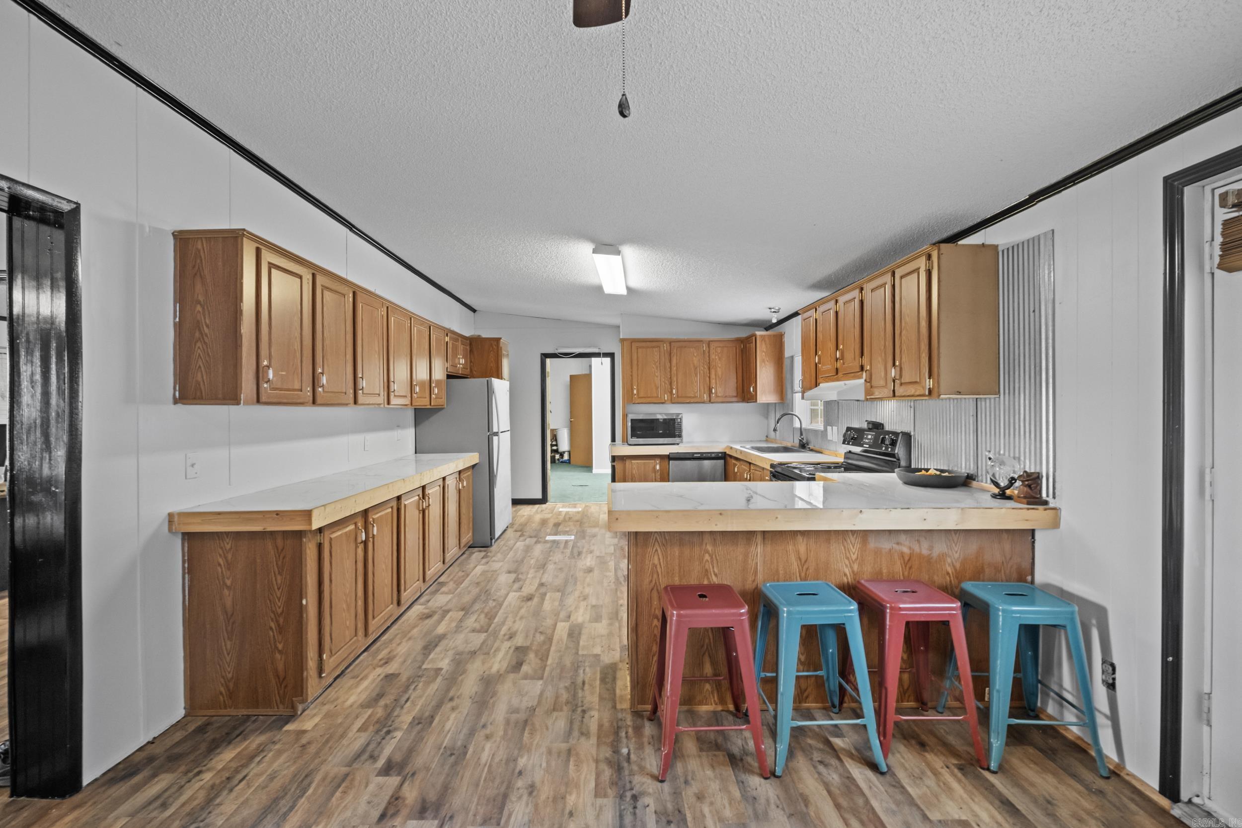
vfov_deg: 77.3
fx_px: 517
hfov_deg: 100.4
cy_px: 414
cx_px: 621
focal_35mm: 15
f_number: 8
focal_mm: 10
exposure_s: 1.3
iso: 800
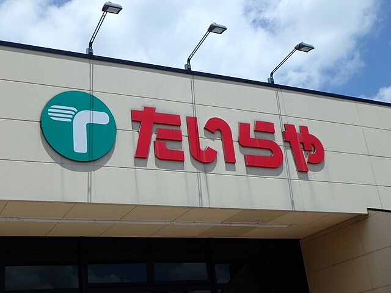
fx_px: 508
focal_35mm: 45
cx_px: 196
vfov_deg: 32.2
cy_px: 146
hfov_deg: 42.1
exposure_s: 1/1000
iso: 125
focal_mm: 8.1
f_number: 5.2
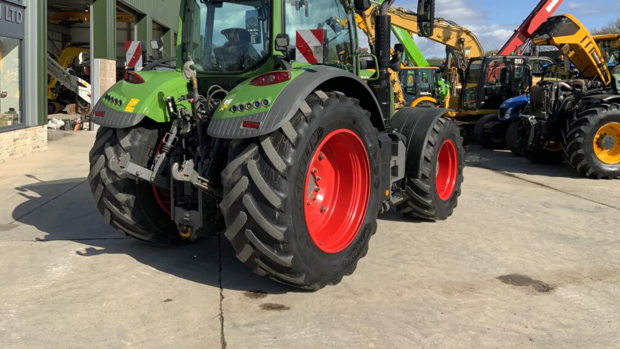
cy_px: 115
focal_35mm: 32
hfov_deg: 61.0
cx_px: 310
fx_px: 526
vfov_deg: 36.3
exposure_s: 1/1626
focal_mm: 3
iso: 16
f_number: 1.8
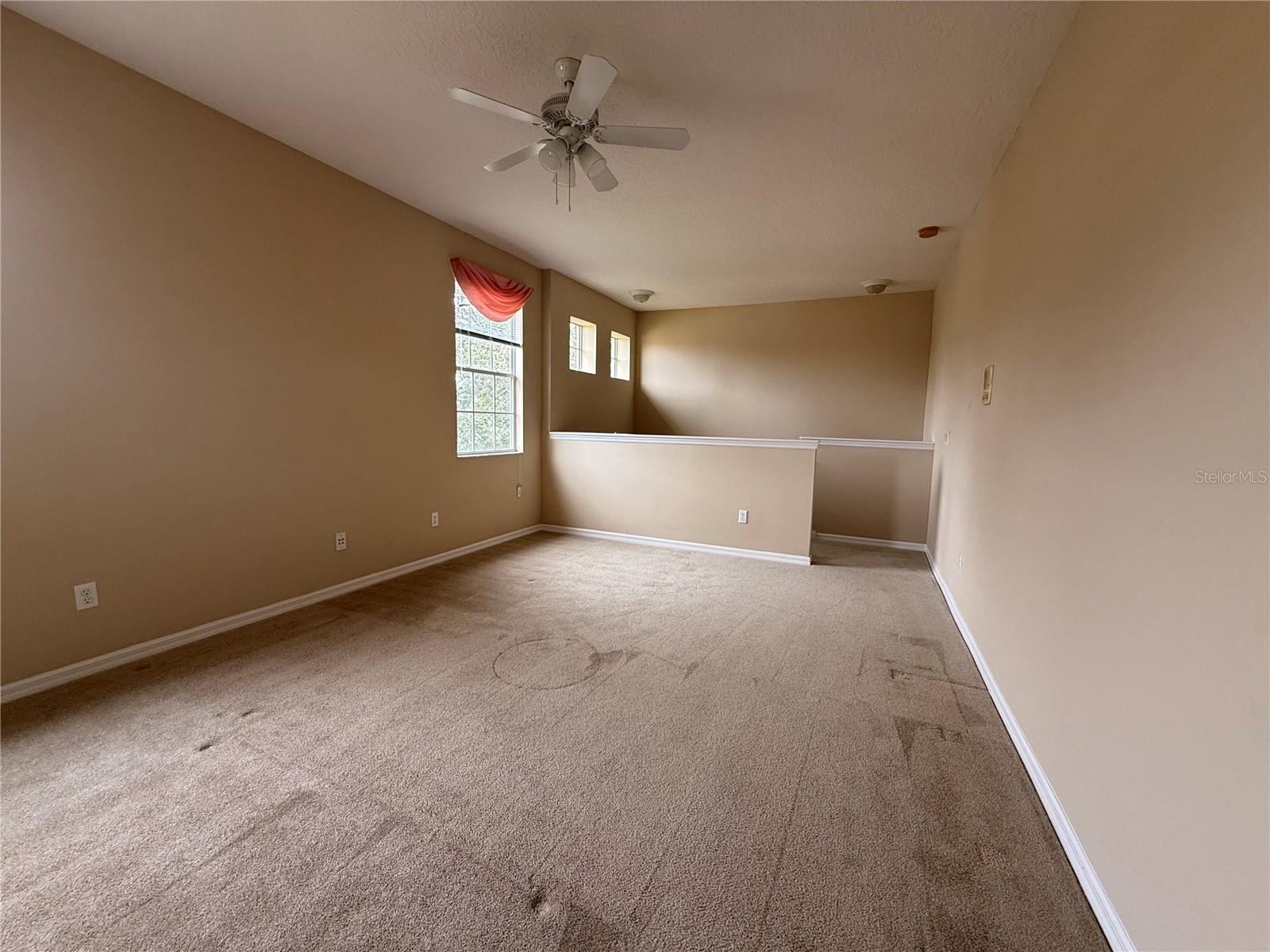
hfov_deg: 102.1
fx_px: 514
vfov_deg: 85.7
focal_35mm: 14
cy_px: 476
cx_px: 635
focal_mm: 2.22
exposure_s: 1/99
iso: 125
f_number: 2.2
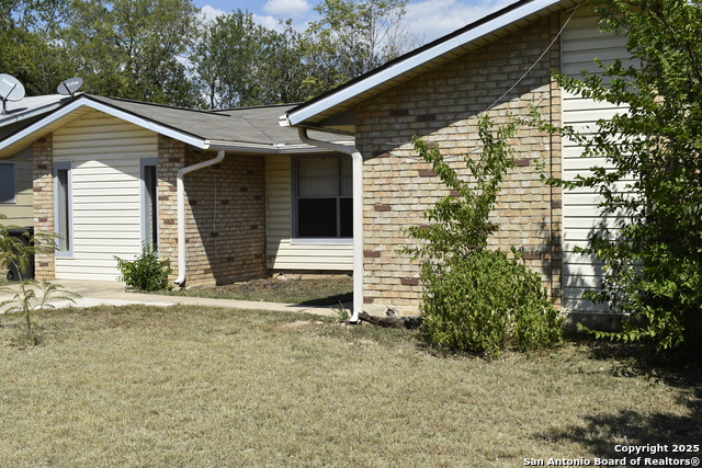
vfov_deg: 29.9
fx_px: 878
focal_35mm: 45
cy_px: 234
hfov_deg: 43.6
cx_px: 351
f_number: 10
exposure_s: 1/400
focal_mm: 30
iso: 100
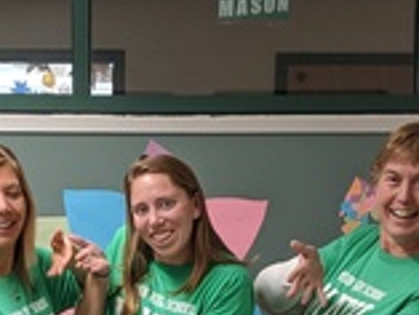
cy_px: 494
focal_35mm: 124
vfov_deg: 11.4
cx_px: 120
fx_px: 1502
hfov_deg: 15.8
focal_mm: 4.44
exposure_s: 1/120
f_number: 1.8
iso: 175
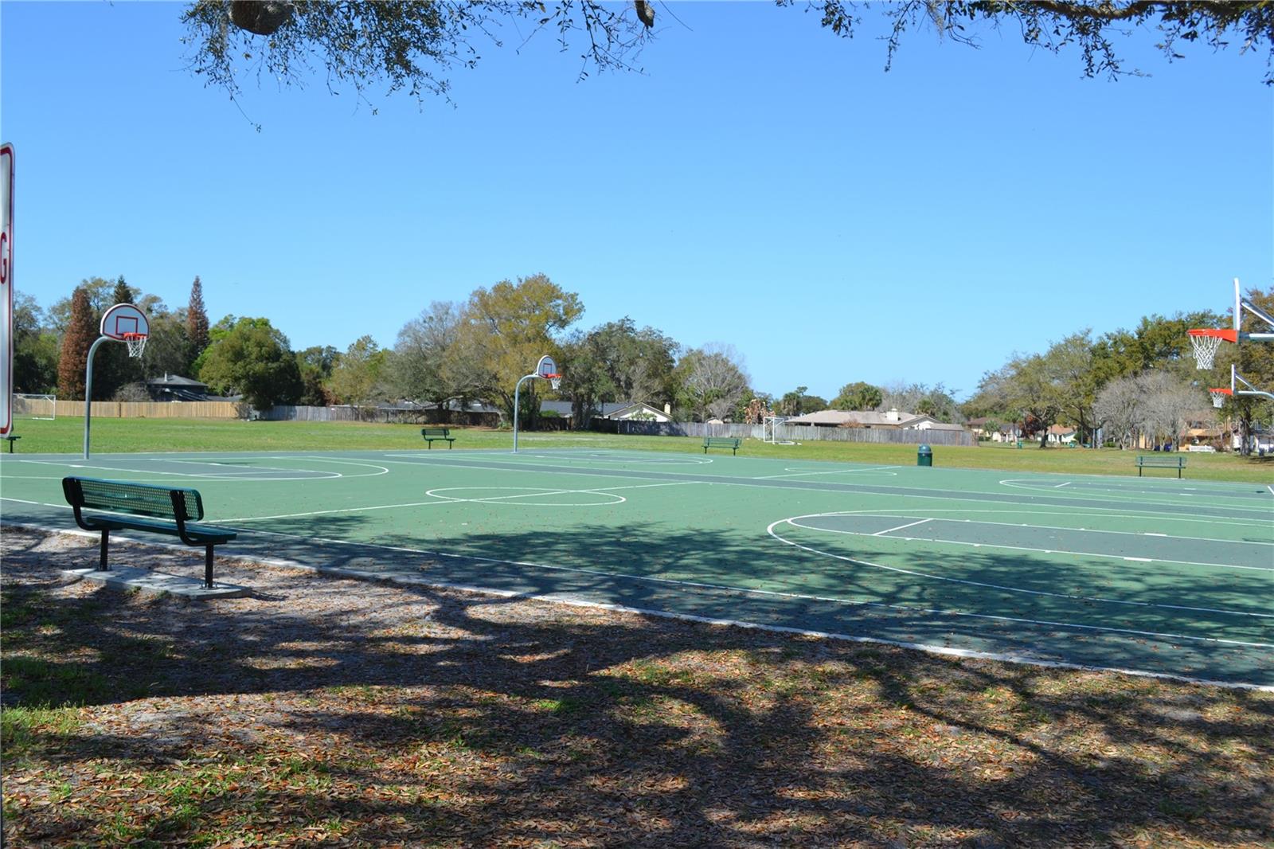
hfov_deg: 61.9
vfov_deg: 43.6
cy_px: 424
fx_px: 1061
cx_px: 637
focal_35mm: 30
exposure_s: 1/250
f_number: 8
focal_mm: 20
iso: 100
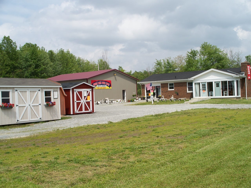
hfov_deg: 40.4
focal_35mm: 47
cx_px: 126
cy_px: 94
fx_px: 341
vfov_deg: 30.9
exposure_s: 1/400
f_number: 5
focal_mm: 9.86
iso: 64
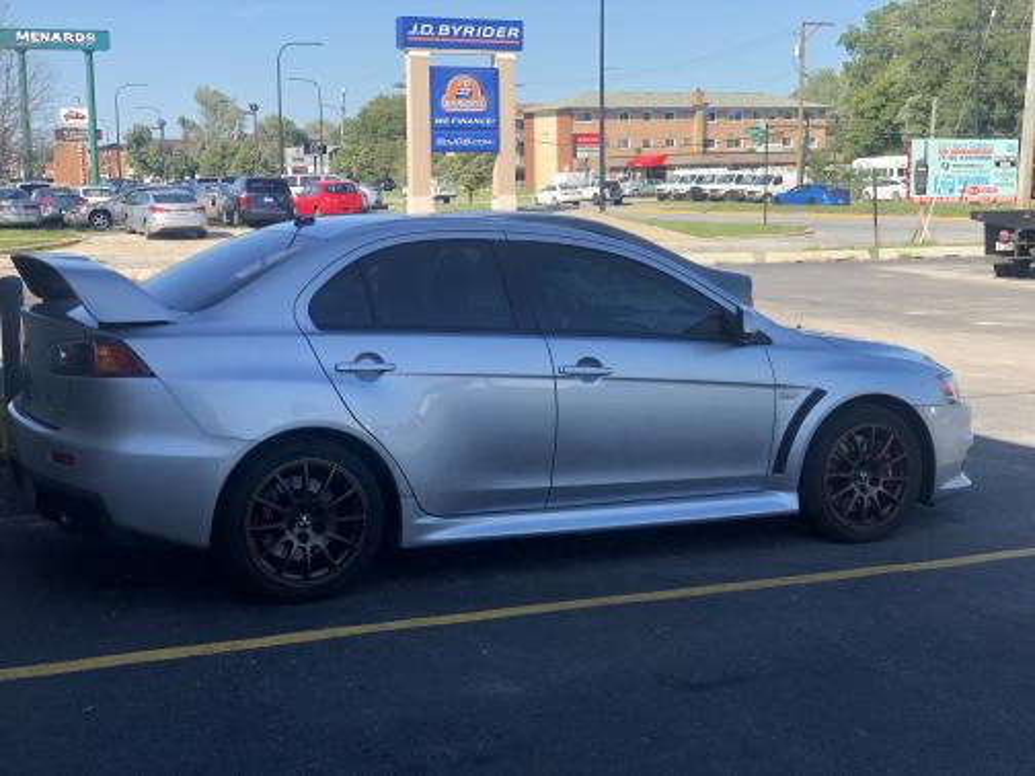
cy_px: 388
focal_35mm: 52
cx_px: 518
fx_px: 1555
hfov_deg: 36.8
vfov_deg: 28.0
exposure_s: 1/448
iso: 16
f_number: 2.4
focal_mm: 6
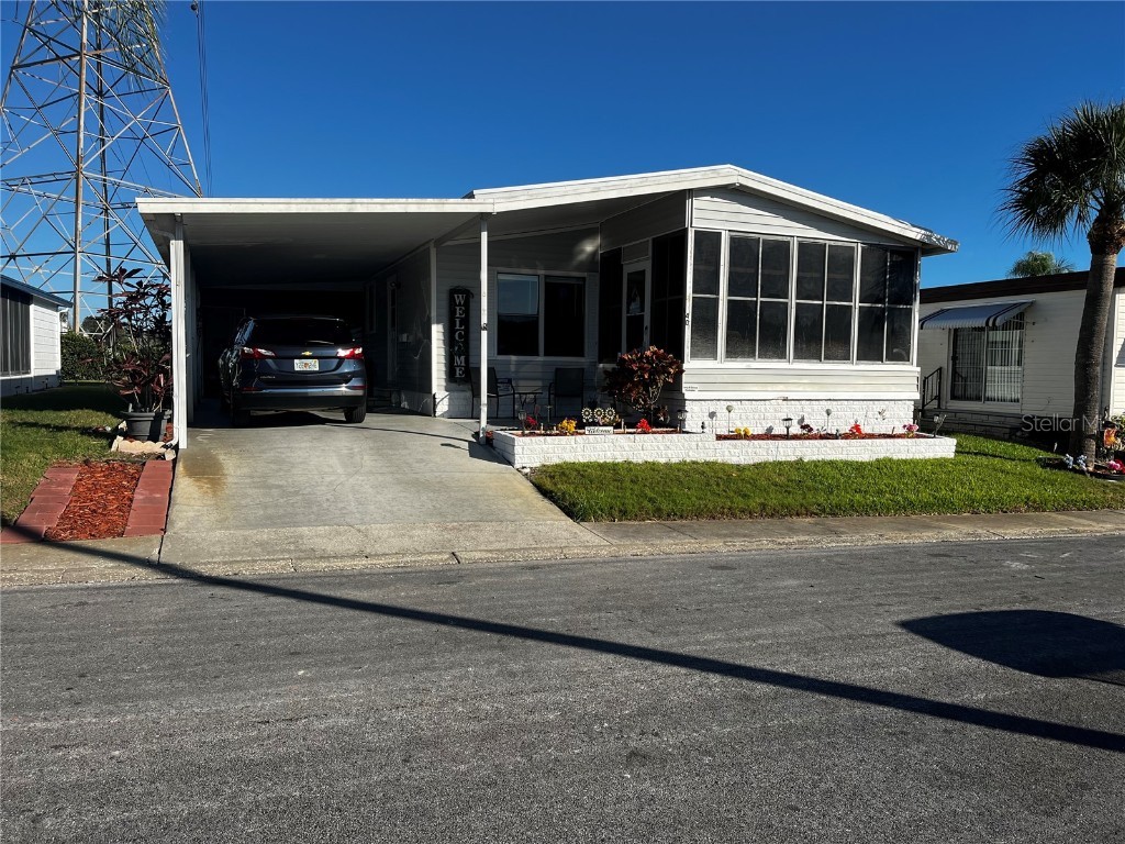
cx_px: 562
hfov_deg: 67.3
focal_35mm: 26
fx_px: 845
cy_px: 422
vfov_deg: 53.1
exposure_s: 1/4149
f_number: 1.6
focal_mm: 5.1
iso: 50
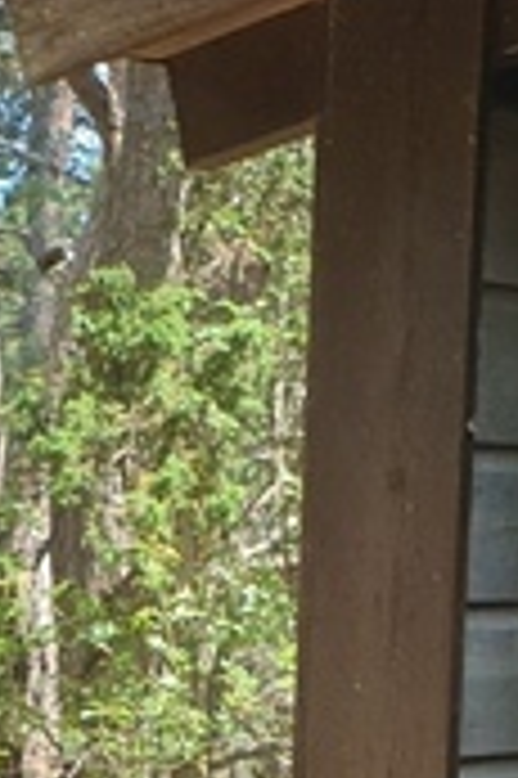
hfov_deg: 8.5
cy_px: 1183
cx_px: -72
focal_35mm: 160
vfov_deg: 12.2
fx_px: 3460
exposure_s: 1/410
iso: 50
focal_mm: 4.3
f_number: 2.4
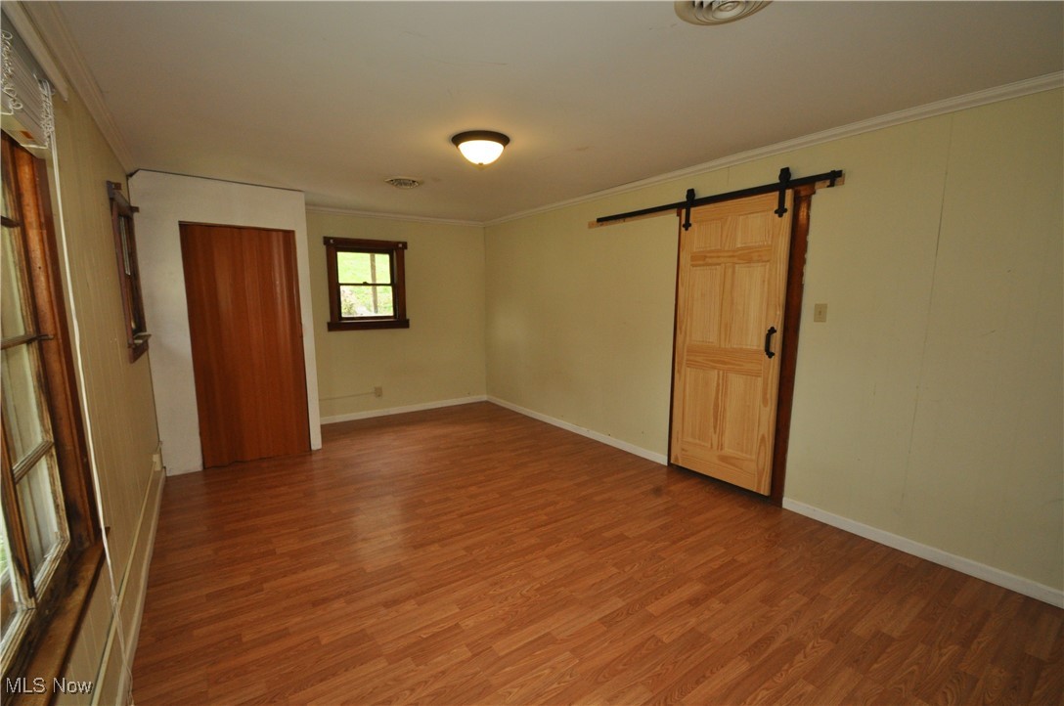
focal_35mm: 15
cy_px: 353
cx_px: 532
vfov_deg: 77.1
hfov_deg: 100.5
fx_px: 443
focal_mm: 10
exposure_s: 1/30
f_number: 10
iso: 800
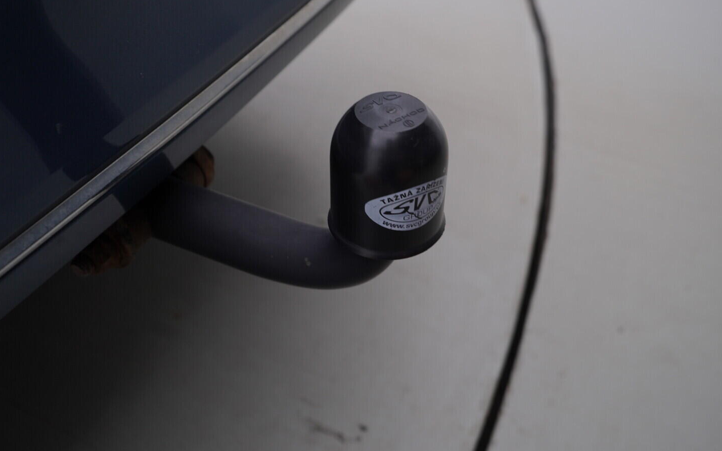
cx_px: 362
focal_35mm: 37
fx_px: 728
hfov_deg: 52.8
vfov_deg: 34.4
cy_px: 240
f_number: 4
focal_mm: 24
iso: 125
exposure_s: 1/60
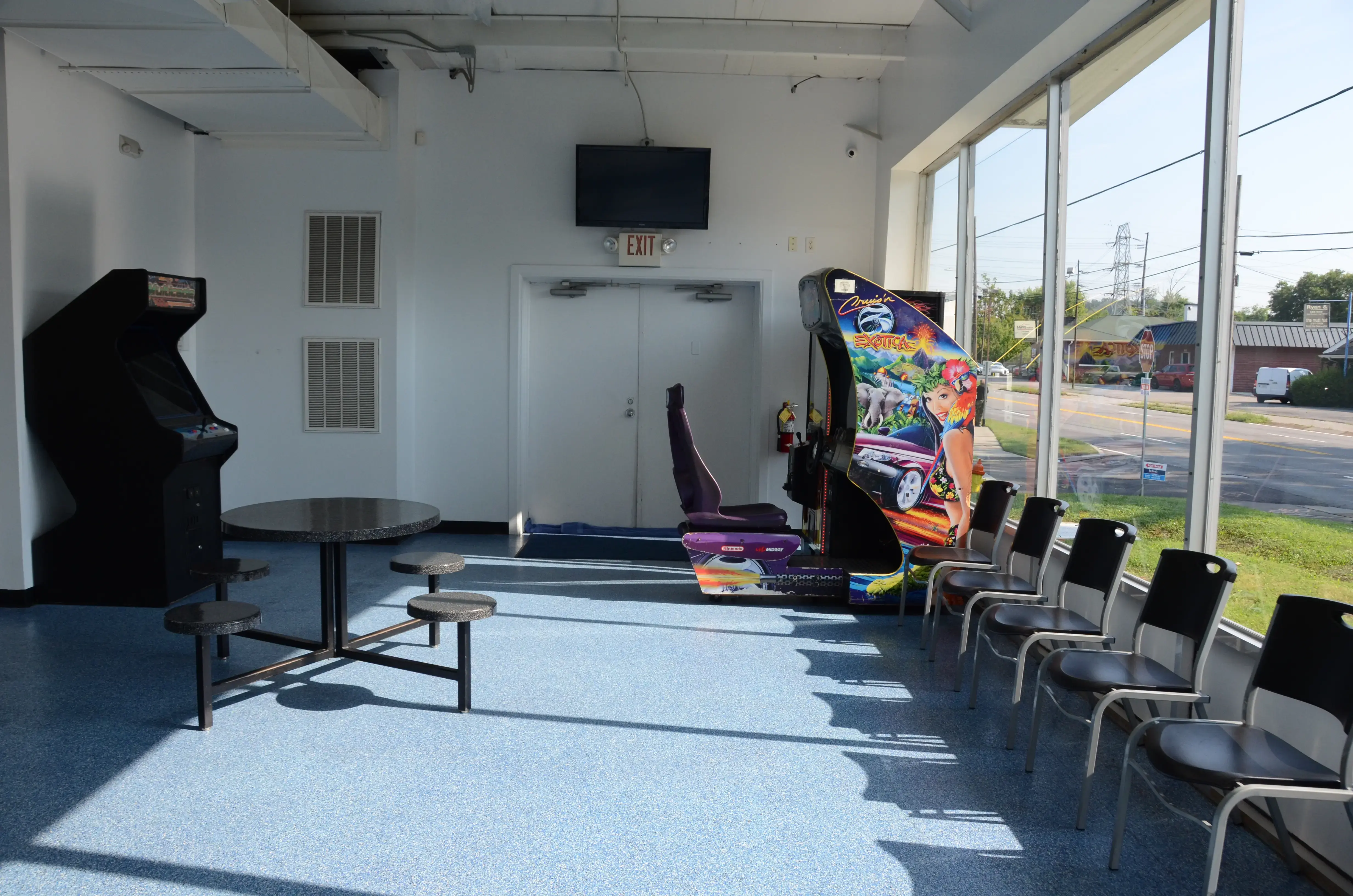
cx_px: 676
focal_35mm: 27
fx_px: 1013
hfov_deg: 67.5
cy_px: 448
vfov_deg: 47.7
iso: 500
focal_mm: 18
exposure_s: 1/500
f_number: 7.1
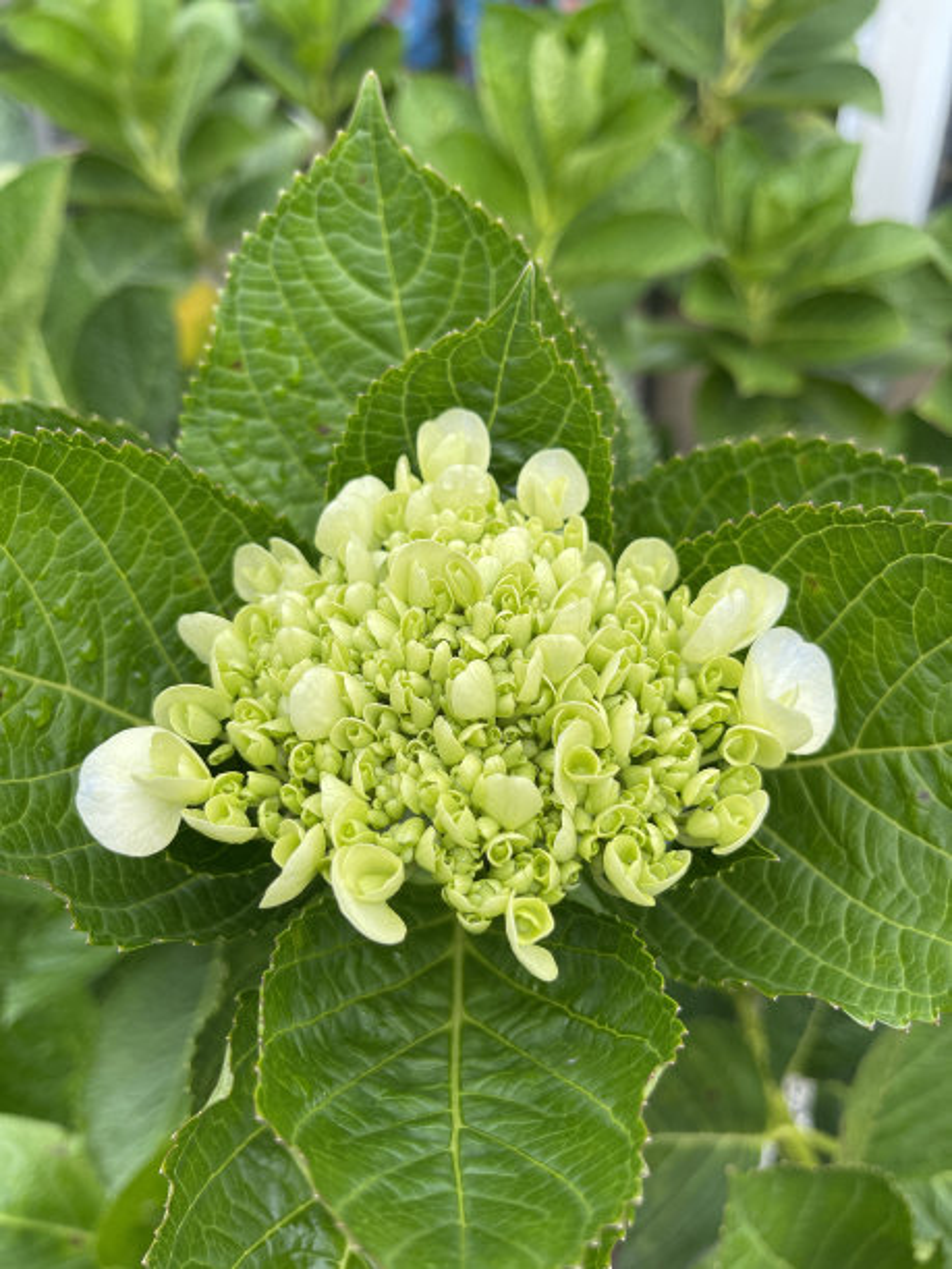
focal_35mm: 26
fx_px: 953
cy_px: 634
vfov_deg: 67.3
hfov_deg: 53.1
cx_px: 476
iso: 32
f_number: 1.6
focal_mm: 5.1
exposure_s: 1/861
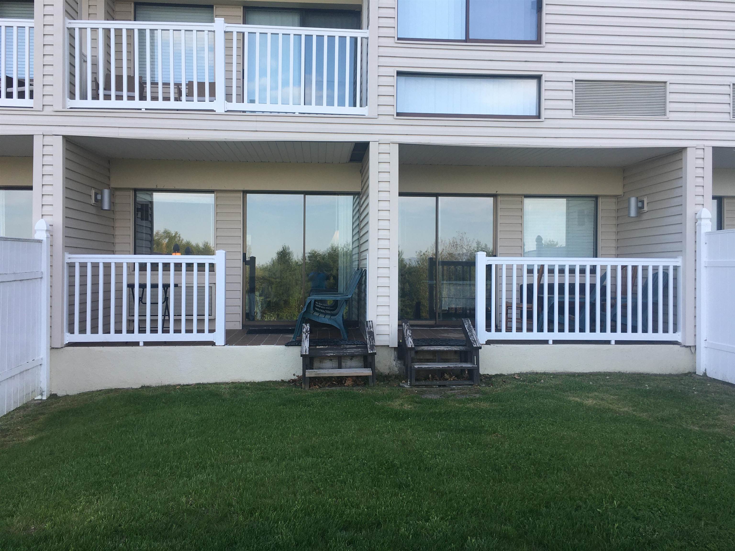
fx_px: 616
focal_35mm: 29
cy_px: 276
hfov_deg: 61.7
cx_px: 368
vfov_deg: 48.2
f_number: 2.2
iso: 25
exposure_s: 1/236
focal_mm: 4.15
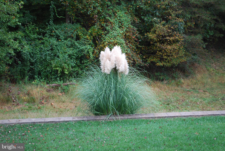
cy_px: 76
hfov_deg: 24.6
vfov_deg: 16.6
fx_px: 517
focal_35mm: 82
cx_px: 112
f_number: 5.6
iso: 200
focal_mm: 55
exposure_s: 1/60
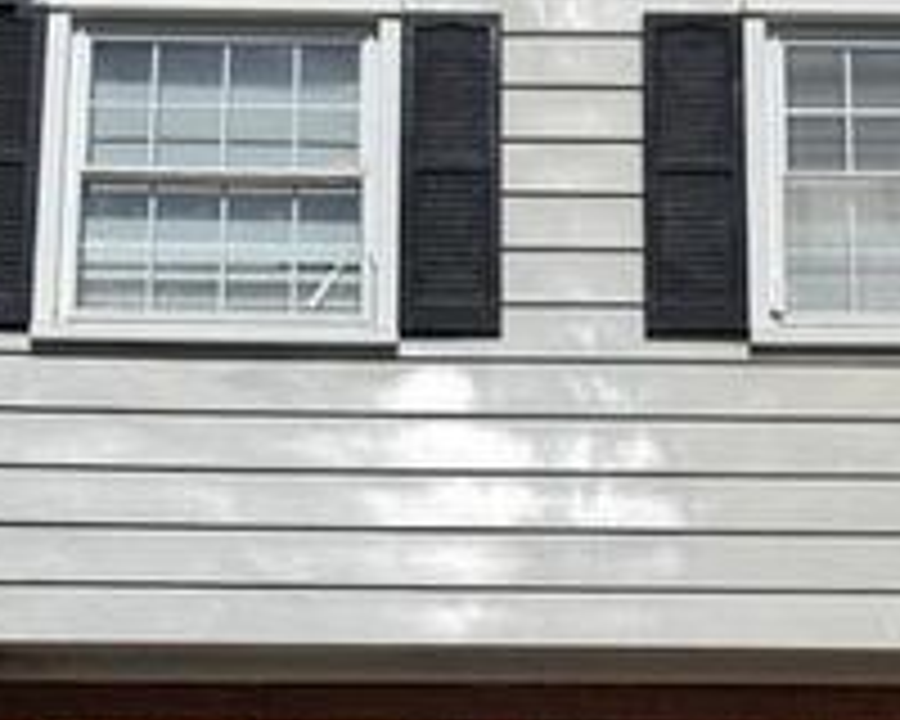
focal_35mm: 78
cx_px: 518
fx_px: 2078
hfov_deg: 24.4
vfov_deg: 19.4
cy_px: 628
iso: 64
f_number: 1.78
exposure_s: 1/14286
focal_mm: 6.76
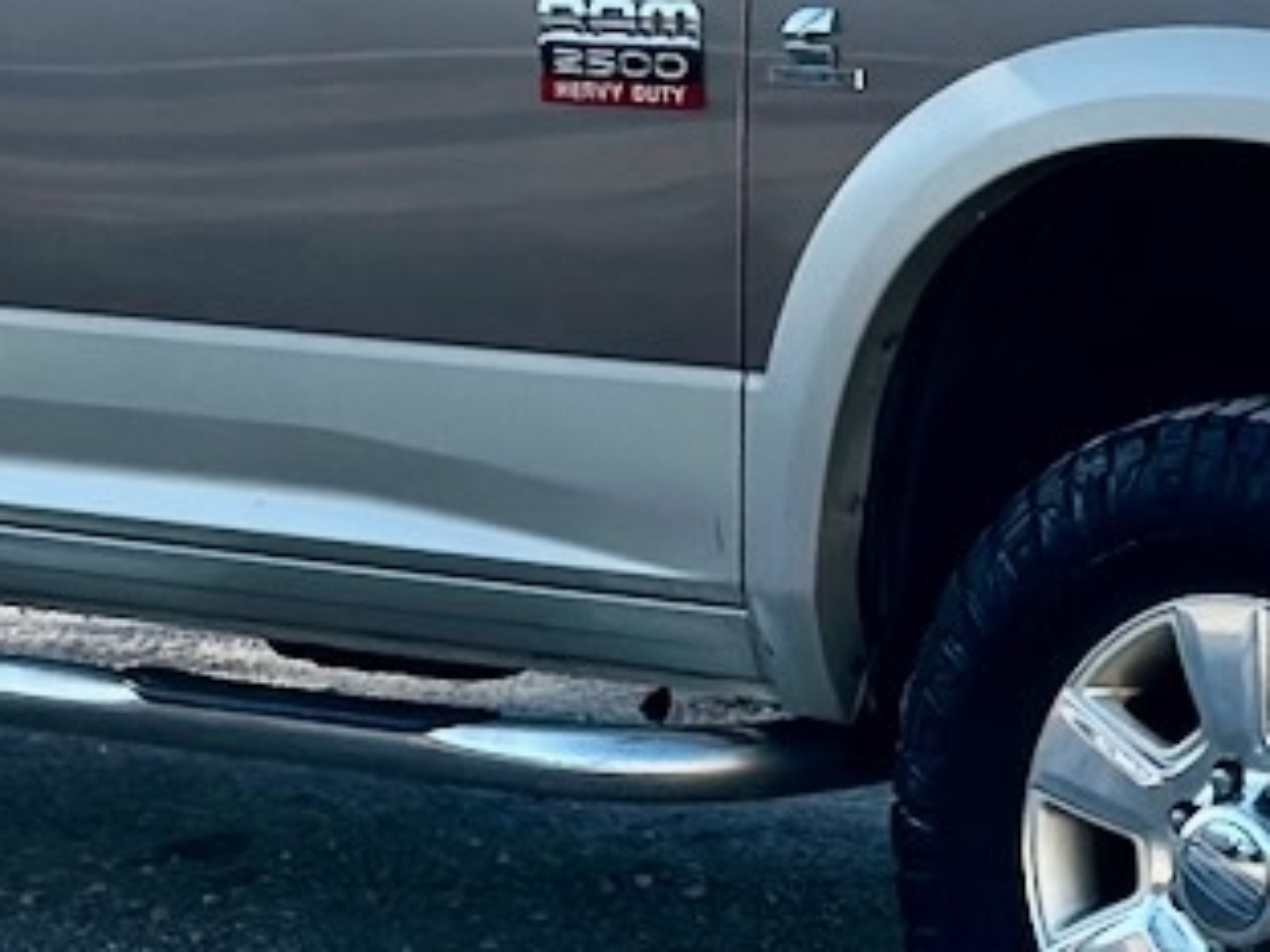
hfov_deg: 10.0
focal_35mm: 197
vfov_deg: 7.5
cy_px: 37
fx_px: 7228
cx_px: 562
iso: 100
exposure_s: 1/3257
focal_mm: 6.86
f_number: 1.78
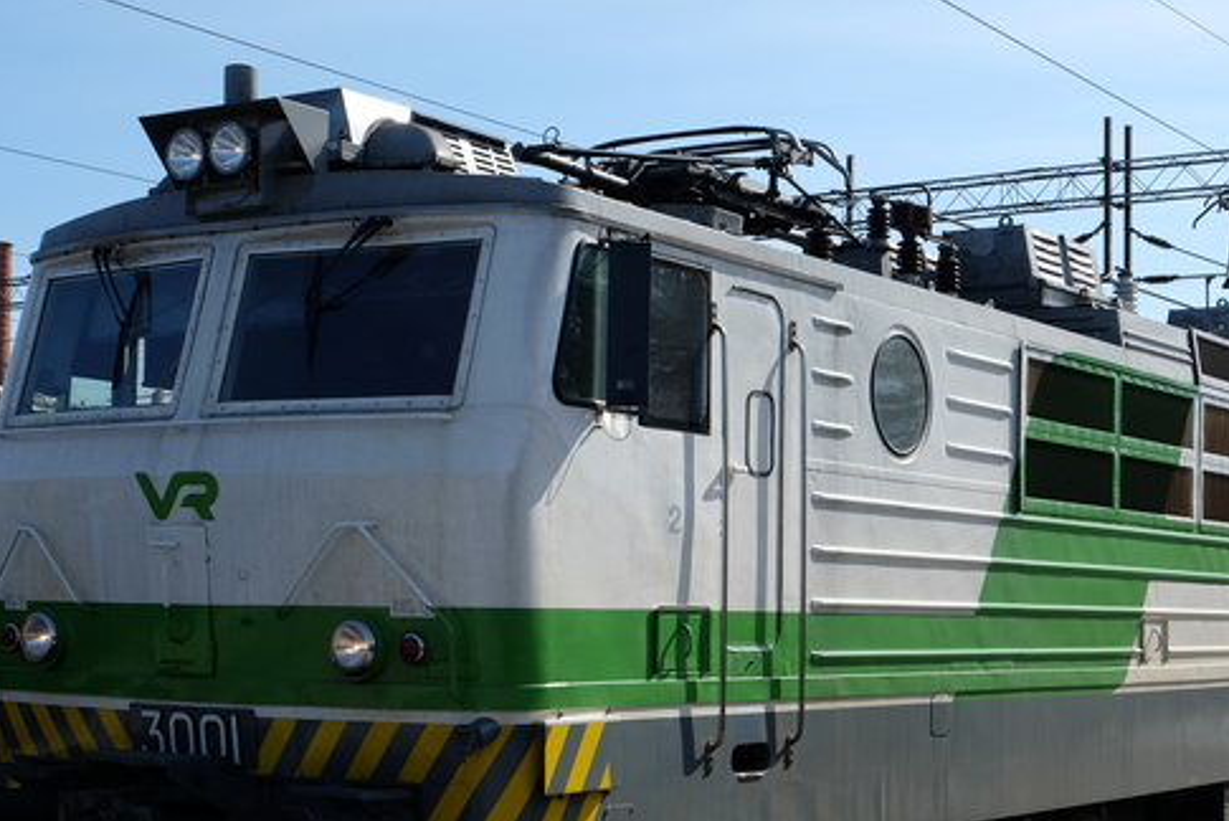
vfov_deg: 21.9
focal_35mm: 62
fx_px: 2118
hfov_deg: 32.2
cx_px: 758
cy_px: 499
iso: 200
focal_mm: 25.4
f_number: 8
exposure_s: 1/400
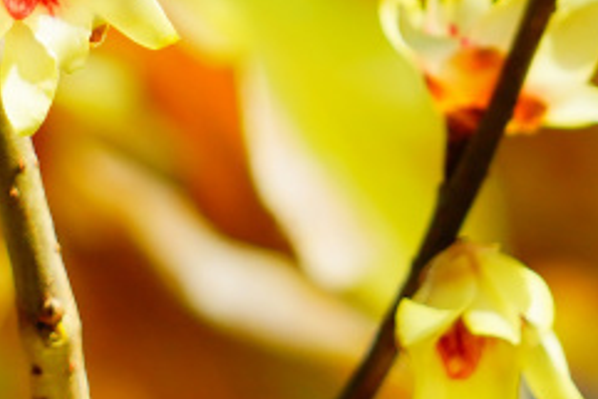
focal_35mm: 959
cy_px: 43
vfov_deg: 1.4
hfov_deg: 2.1
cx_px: -263
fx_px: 15939
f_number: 6.3
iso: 400
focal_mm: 226
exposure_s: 1/500
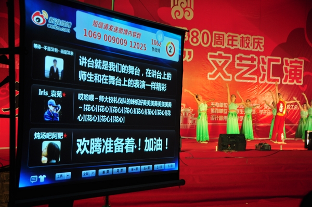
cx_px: 156
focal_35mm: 57
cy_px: 104
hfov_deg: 35.1
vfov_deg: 23.7
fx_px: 494
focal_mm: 38
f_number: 4.2
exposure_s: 1/30
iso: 200
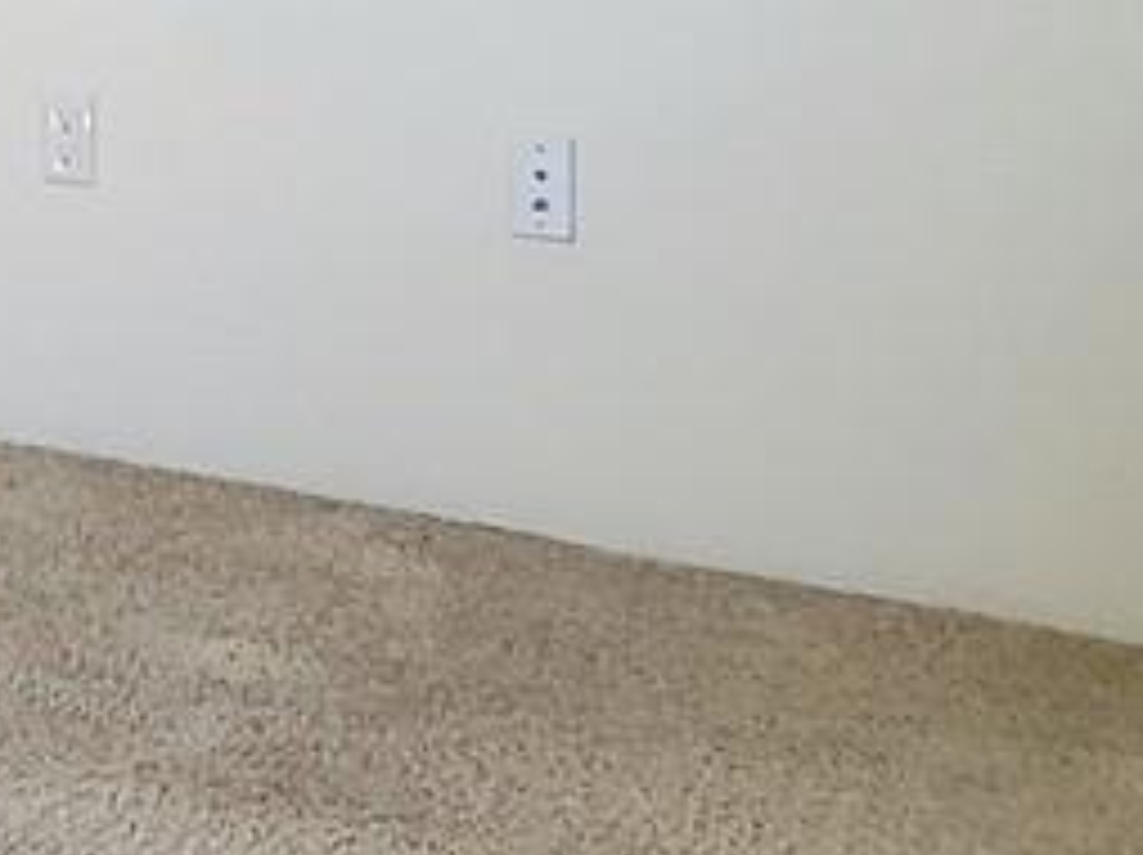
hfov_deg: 21.8
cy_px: -184
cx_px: -279
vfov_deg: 17.1
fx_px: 2705
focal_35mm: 82
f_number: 2.2
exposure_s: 1/59.2
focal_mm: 2.2
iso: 80
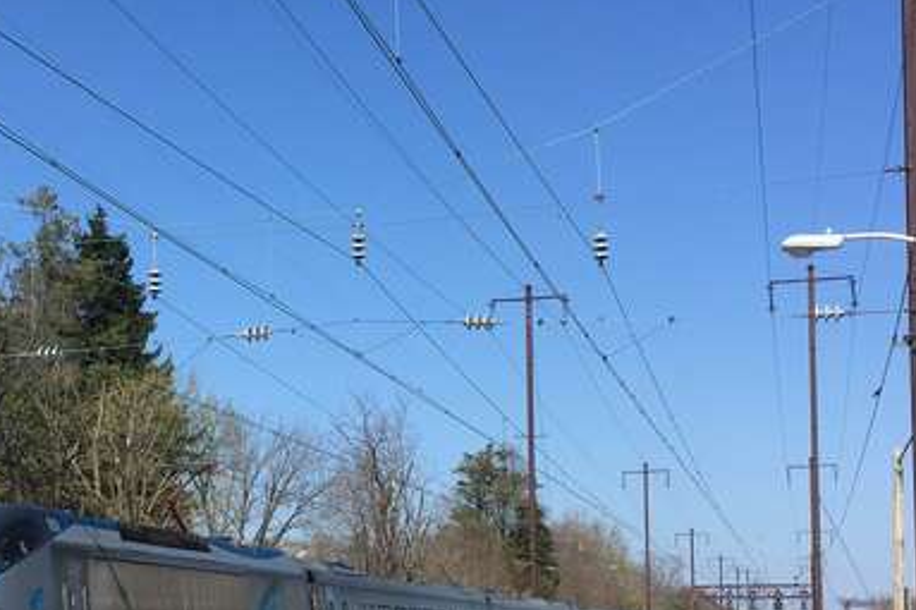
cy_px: 538
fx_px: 1602
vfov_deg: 21.1
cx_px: 311
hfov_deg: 31.7
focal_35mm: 63
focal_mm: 4.15
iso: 25
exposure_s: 1/1538
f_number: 2.2
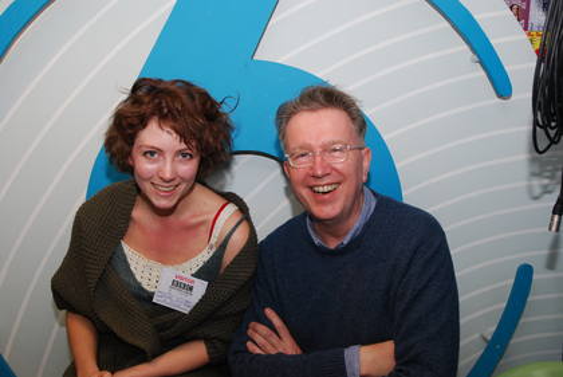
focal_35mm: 45
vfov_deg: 29.9
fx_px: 704
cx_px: 282
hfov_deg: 43.6
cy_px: 188
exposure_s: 1/60
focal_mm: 30
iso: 400
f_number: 5.6
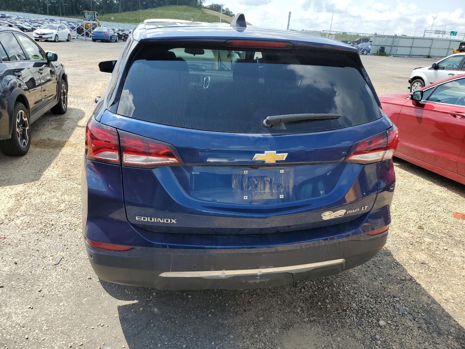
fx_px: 349
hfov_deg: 67.3
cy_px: 174
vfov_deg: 53.1
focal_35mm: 26
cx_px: 232
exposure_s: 1/2000
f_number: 1.5
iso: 50
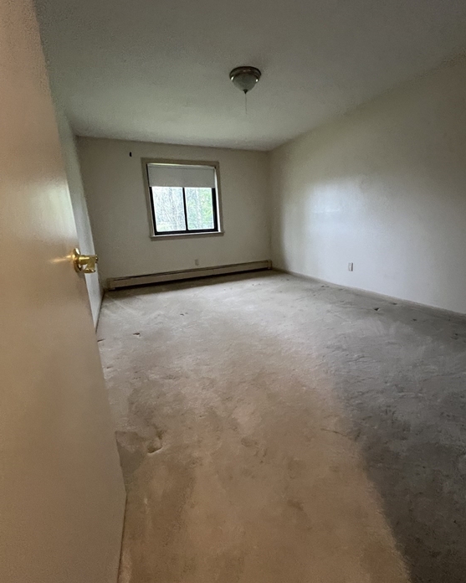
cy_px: 281
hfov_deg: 88.0
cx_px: 239
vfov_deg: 100.7
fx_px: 241
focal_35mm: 14
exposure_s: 1/60
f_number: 1.8
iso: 400
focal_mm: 1.57
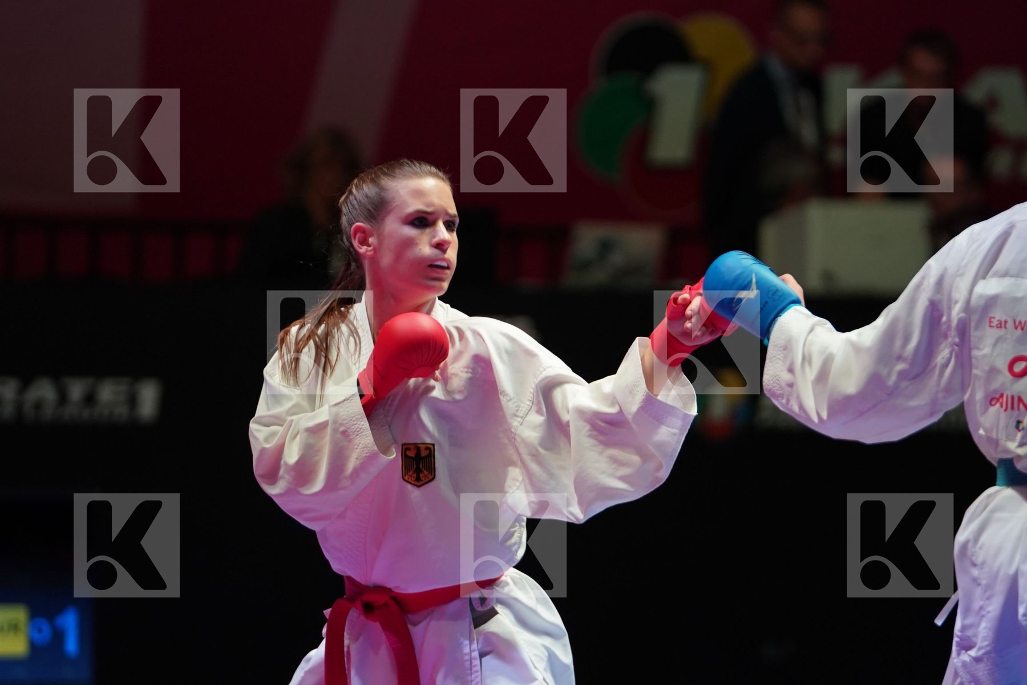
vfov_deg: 5.7
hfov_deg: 8.5
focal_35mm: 241
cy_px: 342
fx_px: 6875
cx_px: 514
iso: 1600
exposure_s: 1/1000
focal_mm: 161
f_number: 2.8
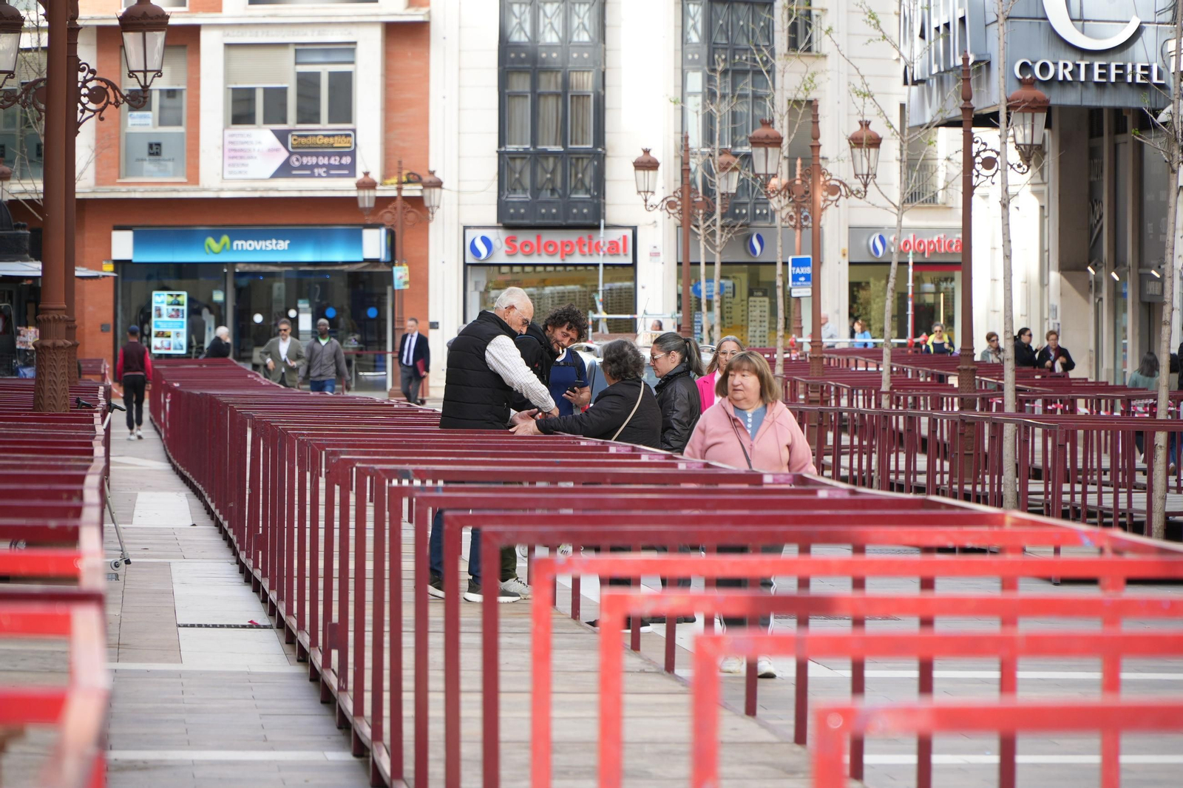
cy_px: 394
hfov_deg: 13.1
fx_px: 5158
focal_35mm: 157
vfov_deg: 8.7
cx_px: 592
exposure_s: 1/125
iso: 100
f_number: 4.5
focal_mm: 105
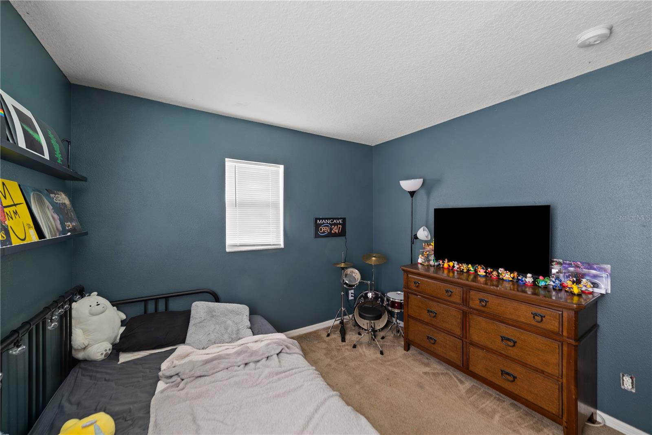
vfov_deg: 81.2
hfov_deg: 104.2
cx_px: 326
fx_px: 254
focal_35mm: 14
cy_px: 218
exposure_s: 2.5
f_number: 7.1
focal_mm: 14
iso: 160
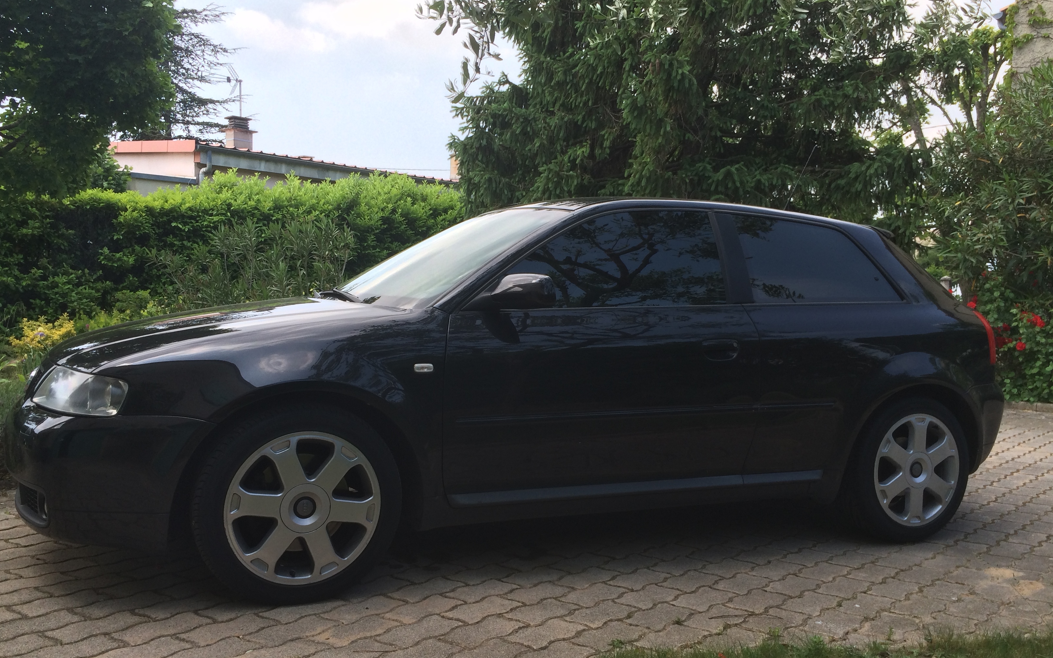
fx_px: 890
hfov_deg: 61.2
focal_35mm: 31
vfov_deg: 40.6
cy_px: 336
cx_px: 522
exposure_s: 1/578
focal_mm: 4.15
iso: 32
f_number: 2.2
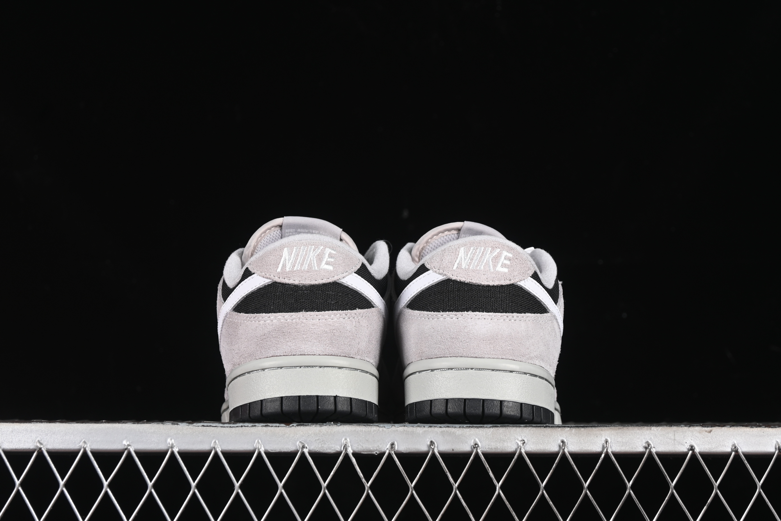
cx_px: 390
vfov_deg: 18.2
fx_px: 1627
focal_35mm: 75
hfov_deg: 27.0
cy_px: 260
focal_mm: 50
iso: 160
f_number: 7.1
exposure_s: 1/60
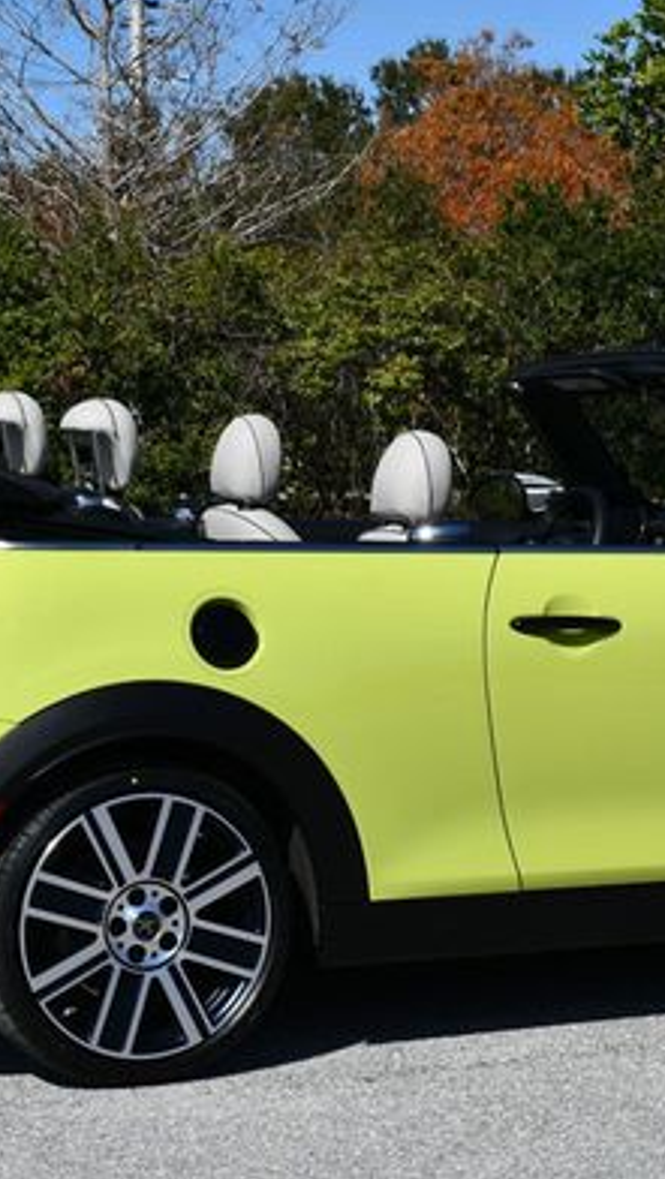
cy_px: 538
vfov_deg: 20.2
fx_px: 3317
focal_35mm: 106
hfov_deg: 11.4
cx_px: 554
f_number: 10
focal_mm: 31
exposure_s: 1/400
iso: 100
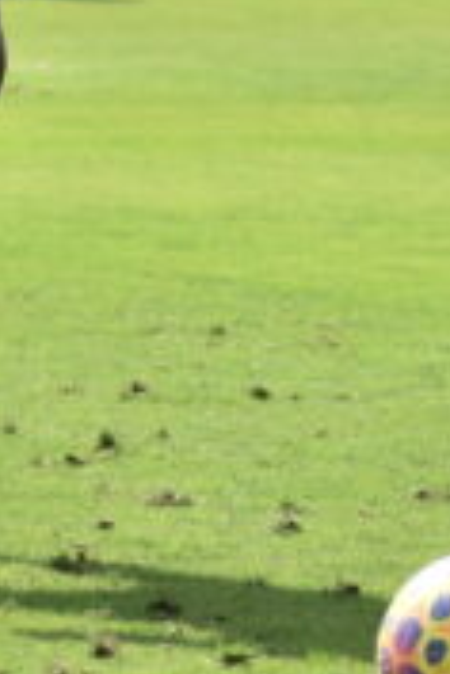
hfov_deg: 1.9
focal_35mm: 716
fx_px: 13422
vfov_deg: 2.9
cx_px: -307
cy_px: -141
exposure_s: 1/1600
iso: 400
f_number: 5.6
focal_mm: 125
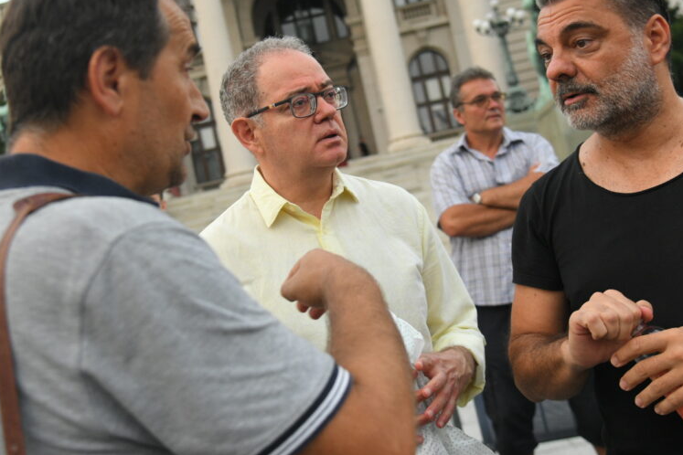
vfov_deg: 27.9
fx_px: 911
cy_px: 156
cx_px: 307
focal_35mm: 48
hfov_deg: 41.1
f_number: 4
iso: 1600
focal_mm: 35
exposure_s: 1/640
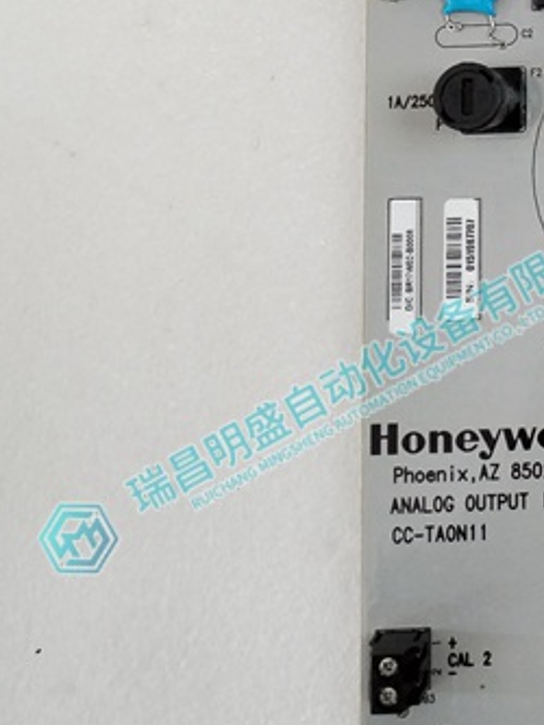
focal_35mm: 78
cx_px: 790
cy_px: -176
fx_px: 1633
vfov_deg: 22.7
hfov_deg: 17.2
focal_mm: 4.75
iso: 400
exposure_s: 1/50
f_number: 1.8
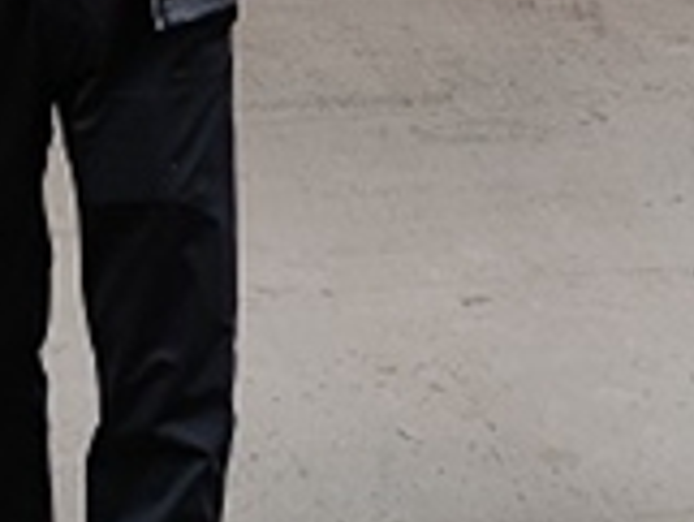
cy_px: -535
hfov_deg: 16.5
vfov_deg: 11.2
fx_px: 2388
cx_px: 228
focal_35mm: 119
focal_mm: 6.72
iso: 50
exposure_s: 1/151
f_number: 1.69
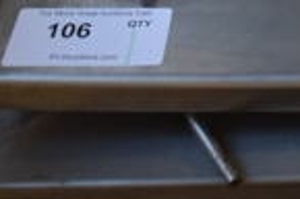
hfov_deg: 16.9
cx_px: 397
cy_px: -141
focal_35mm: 114
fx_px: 948
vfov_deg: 11.3
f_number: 3.5
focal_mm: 18
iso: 1000
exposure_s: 1/125
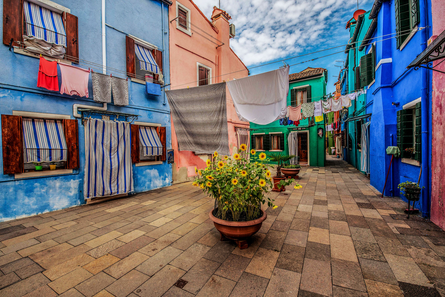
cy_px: 148
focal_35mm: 15
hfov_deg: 100.4
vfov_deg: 77.4
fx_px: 185
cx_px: 222
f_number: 8
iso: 250
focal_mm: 15
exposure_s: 1/250
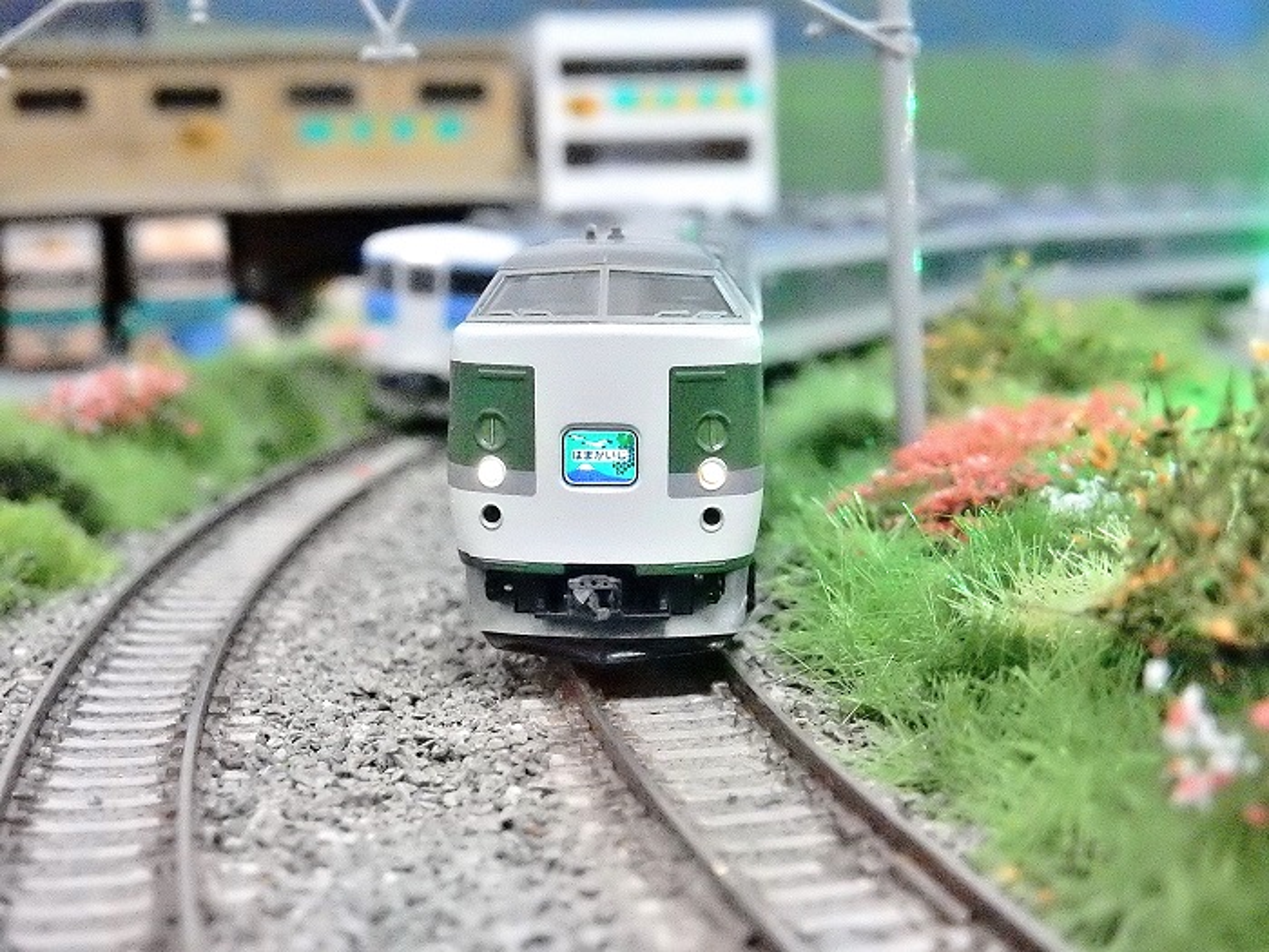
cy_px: 476
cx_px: 634
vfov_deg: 24.4
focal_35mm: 60
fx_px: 2200
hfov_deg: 32.2
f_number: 4.5
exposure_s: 1/100
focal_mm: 10.7
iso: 3200
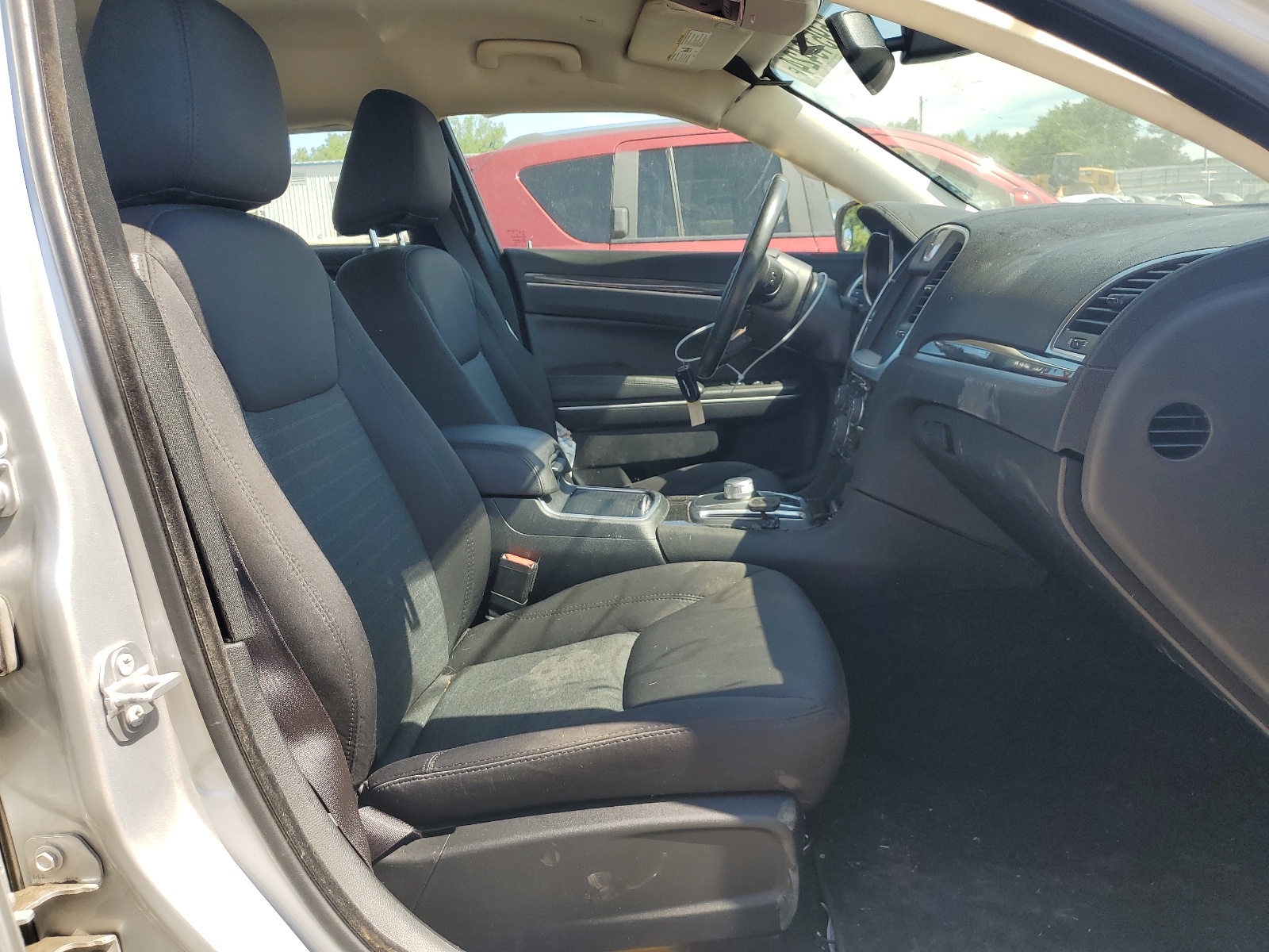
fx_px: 953
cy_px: 476
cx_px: 634
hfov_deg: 67.3
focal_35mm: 26
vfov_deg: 53.1
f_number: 1.5
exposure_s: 1/833
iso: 50
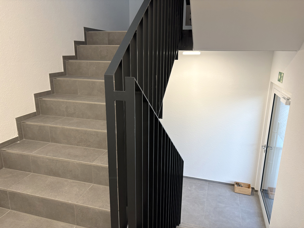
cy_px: 114
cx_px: 152
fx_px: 228
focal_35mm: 26
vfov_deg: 53.1
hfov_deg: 67.3
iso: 80
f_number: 1.6
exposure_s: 1/50
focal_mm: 6
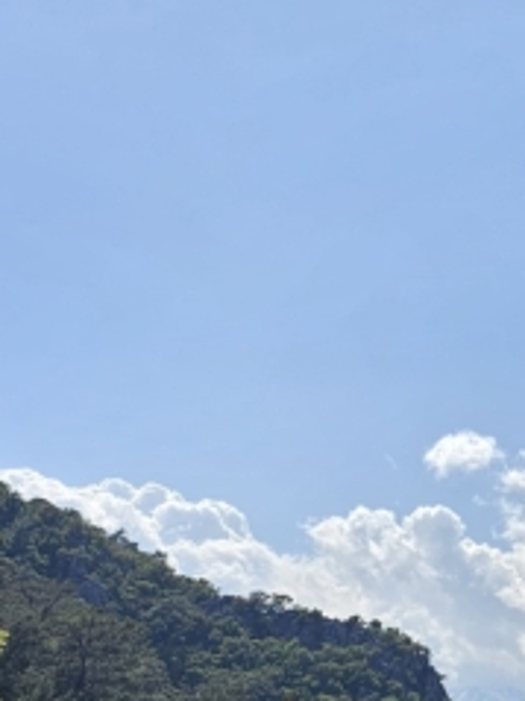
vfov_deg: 19.4
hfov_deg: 14.1
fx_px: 2044
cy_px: 499
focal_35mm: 101
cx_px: 672
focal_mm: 6.3
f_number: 1.7
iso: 10
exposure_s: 1/1304
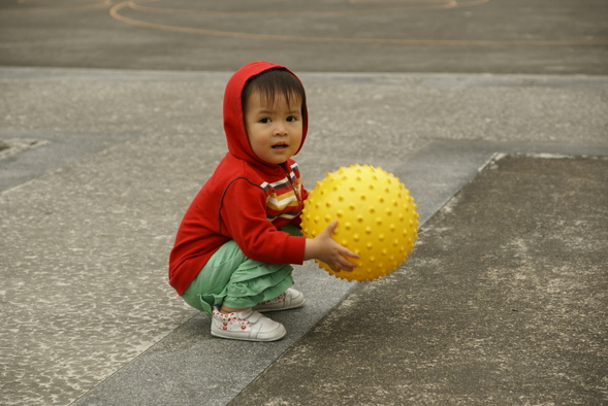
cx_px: 299
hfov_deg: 19.1
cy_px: 206
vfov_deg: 12.8
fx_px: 1809
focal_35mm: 107
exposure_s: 1/160
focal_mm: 70
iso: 100
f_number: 4.5
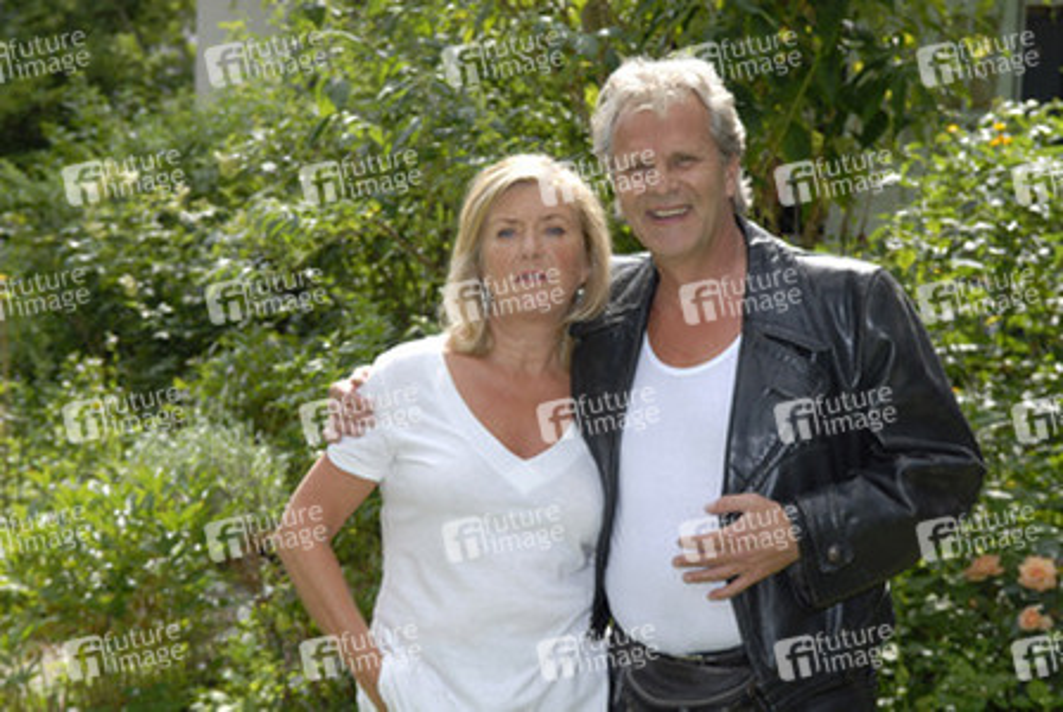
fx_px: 2439
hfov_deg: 24.6
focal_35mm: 82
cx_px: 532
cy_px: 356
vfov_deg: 16.6
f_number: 6.3
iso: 100
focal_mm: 55
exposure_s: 1/160
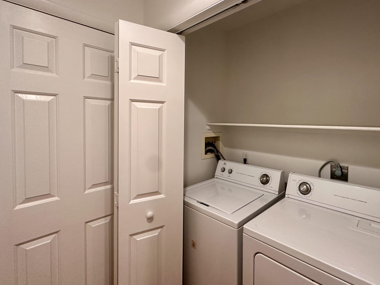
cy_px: 126
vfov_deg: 71.4
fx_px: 198
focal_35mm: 18
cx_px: 229
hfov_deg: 86.6
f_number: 2.2
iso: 320
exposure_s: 1/120
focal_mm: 2.22
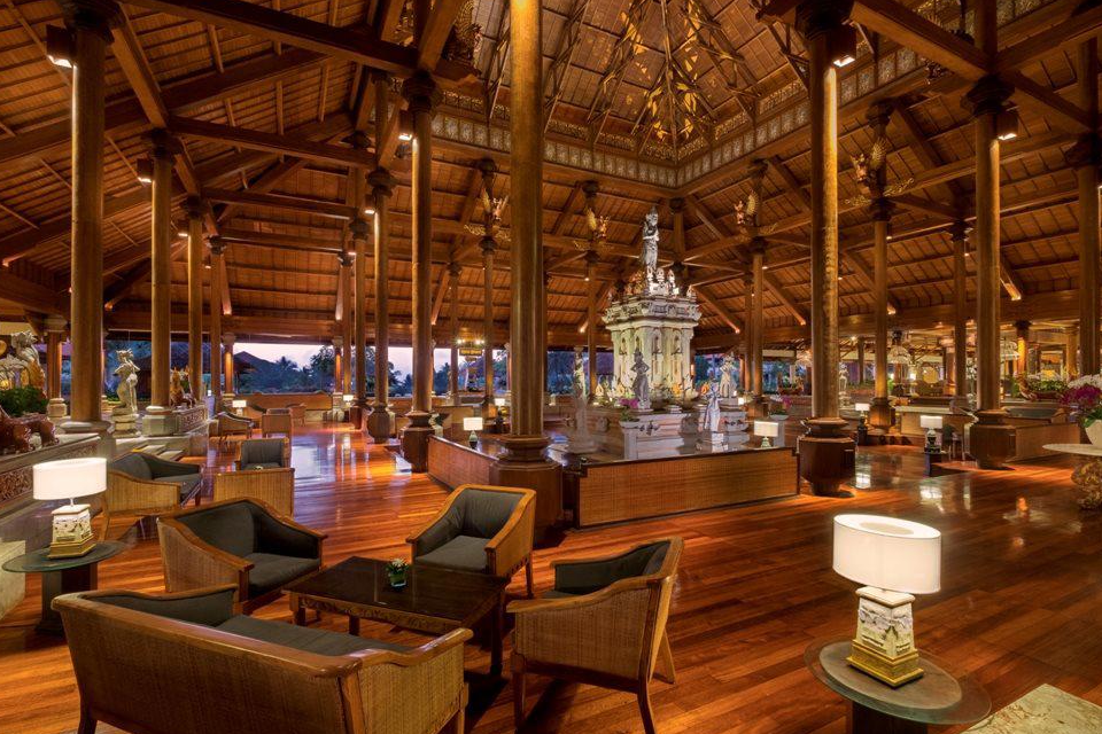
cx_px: 556
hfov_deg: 96.7
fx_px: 490
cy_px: 378
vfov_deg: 73.7
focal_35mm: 16
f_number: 8
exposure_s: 8
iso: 800
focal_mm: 10
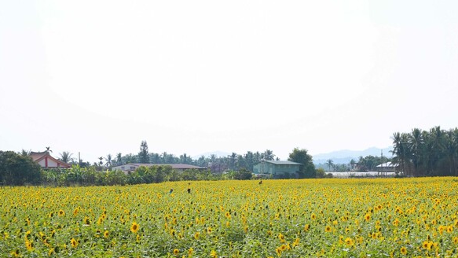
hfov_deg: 37.5
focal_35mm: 55
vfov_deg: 21.5
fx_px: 668
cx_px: 295
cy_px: 220
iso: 100
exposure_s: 1/400
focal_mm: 36
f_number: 7.1
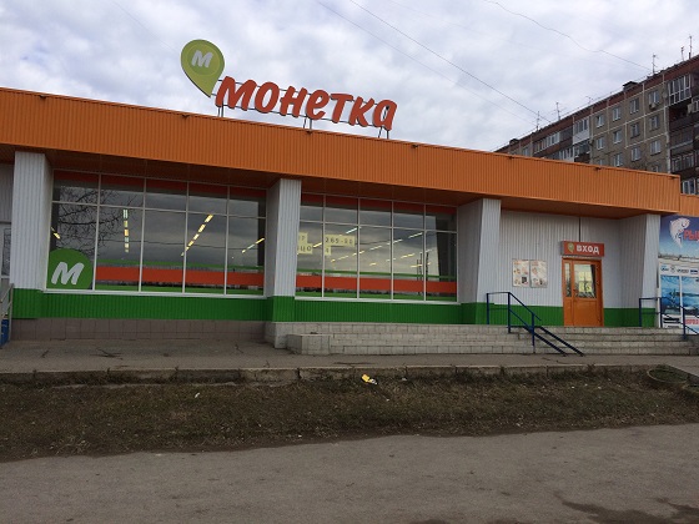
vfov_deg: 48.2
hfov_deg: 61.7
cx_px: 350
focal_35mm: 29
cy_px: 262
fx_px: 586
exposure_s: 1/2053
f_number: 2.2
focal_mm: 4.15
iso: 32
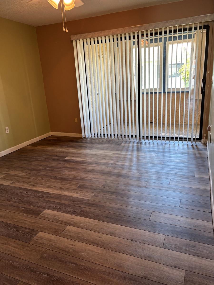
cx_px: 107
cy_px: 142
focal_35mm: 26
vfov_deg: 67.3
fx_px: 214
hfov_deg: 53.1
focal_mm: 5.96
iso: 125
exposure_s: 1/60
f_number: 1.6
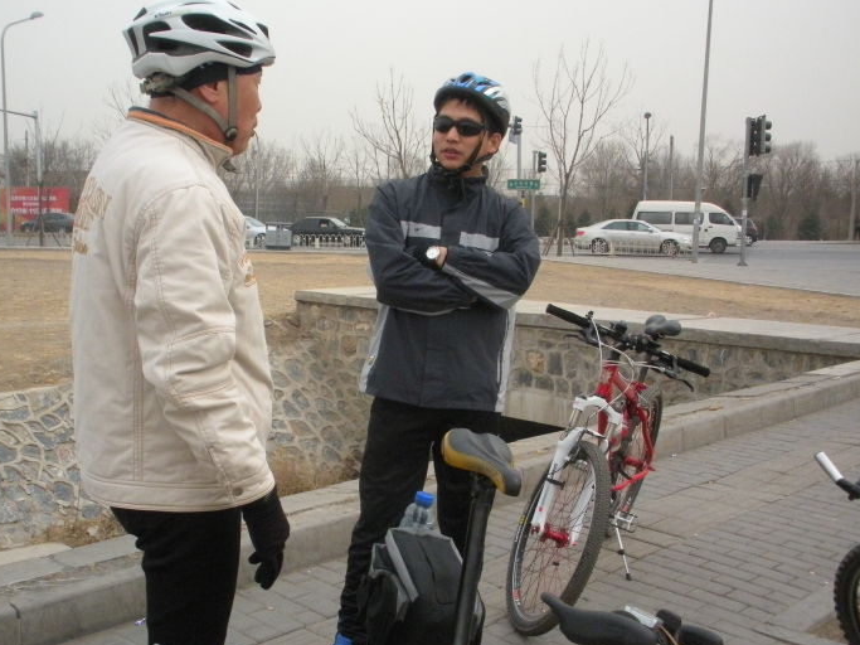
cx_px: 366
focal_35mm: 41
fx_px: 1018
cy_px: 315
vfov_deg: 35.1
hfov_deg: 45.6
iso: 400
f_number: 5.6
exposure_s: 1/960
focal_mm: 6.3
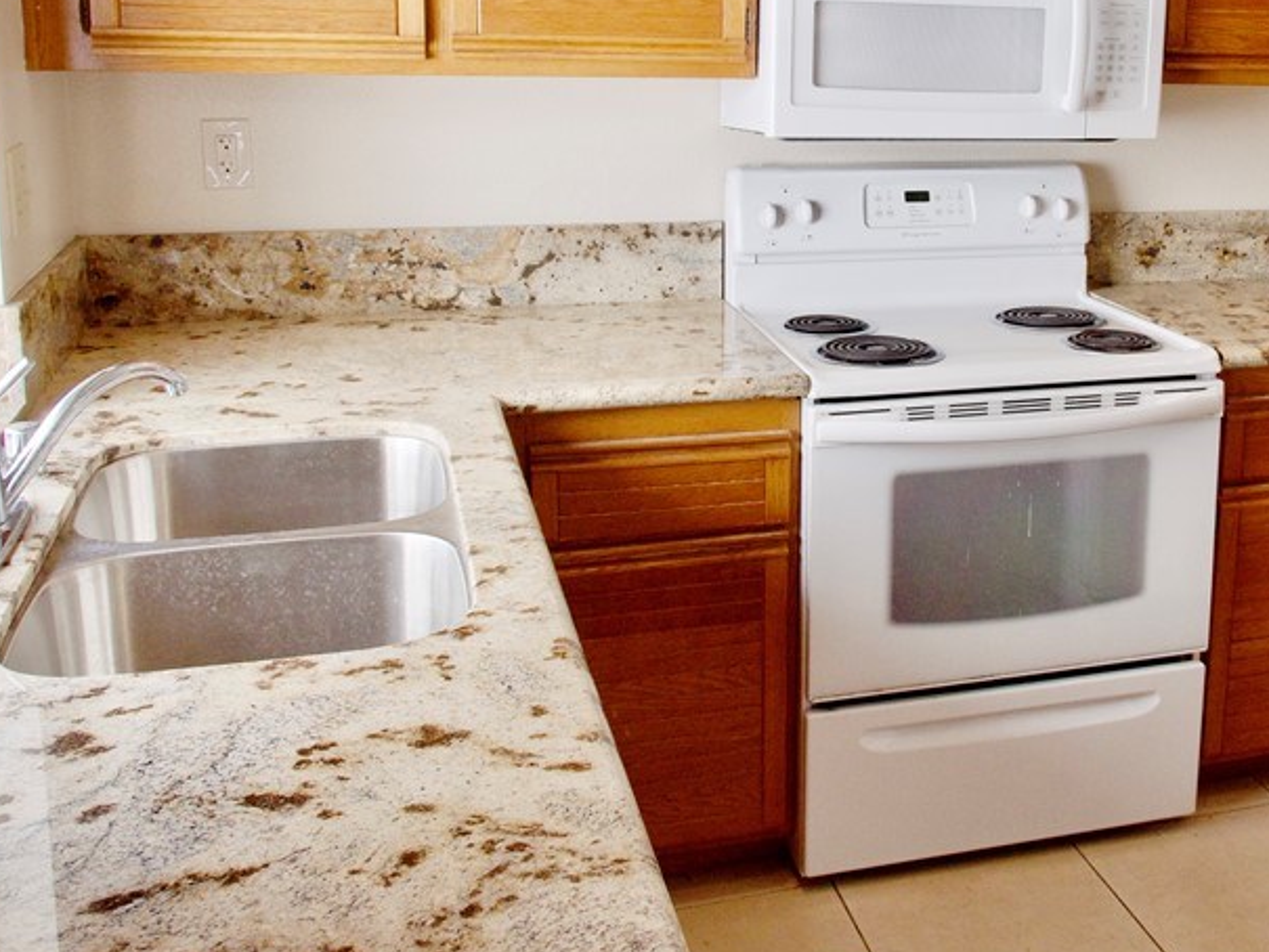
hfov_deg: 41.7
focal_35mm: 44
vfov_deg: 32.4
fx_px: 1613
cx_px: 946
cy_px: 268
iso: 500
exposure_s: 1/160
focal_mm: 12
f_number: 5.6
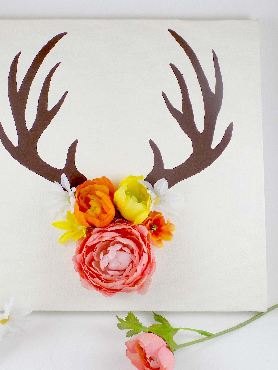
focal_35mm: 47
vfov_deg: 40.4
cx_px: 113
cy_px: 170
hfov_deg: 30.8
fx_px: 503
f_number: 3.5
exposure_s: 1/60
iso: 80
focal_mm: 6.6
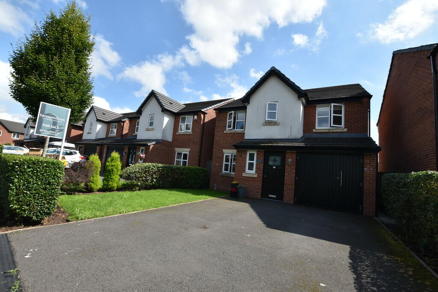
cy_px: 146
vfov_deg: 77.3
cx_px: 219
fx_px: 183
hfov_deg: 100.4
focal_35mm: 15
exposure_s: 1/250
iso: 110
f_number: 8
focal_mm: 10
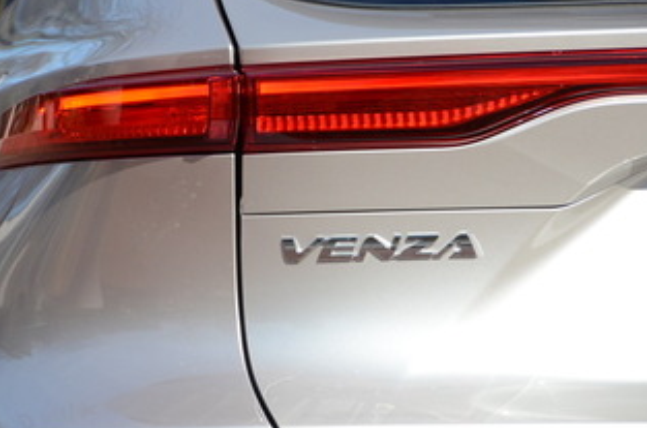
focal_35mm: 326
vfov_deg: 4.2
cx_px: 312
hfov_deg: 6.3
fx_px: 5844
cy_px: 197
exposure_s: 1/2500
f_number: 6.3
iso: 800
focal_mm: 170
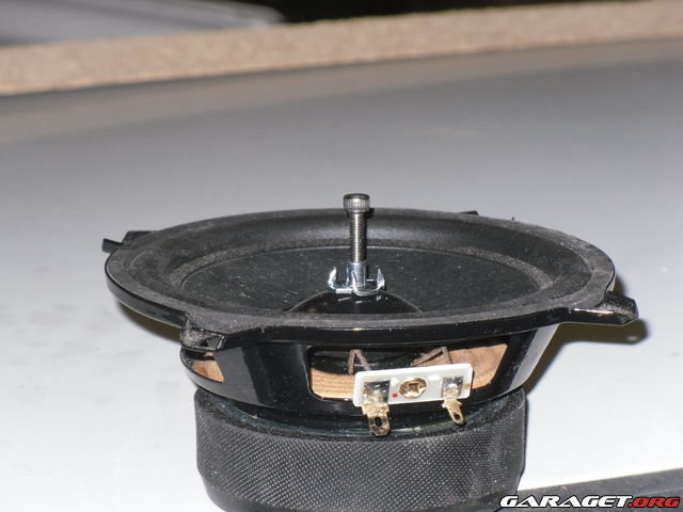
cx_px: 342
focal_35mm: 175
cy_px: 256
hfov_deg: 11.3
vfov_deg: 8.5
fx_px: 3453
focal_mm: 31.5
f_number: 5.5
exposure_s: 1/90
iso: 200
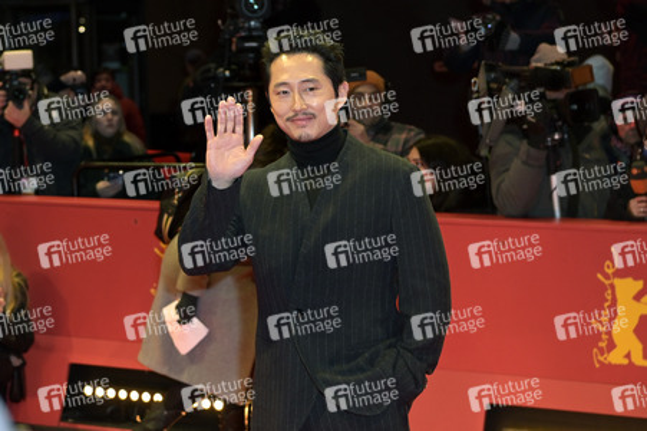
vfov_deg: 19.4
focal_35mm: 70
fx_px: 1257
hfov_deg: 28.9
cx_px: 324
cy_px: 216
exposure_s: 1/500
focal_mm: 70
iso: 2000
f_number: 4.5
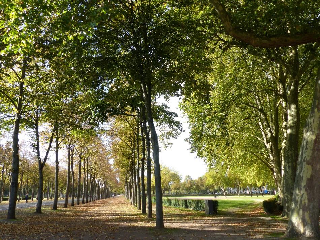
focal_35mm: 29
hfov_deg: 61.6
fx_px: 268
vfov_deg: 48.2
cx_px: 160
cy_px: 120
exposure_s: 1/250
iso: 100
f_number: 4
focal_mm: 5.3
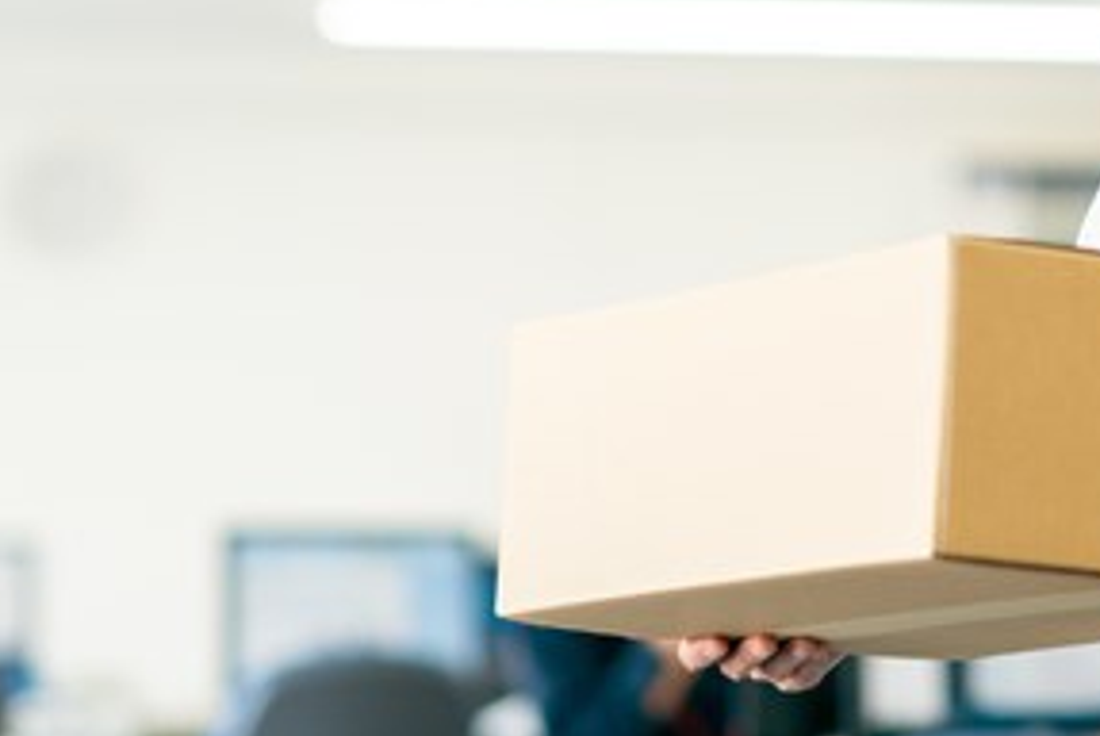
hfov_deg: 9.5
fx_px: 6515
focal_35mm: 213
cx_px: 1249
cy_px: -84
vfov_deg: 6.4
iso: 640
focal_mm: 85
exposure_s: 1/500
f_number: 2.5
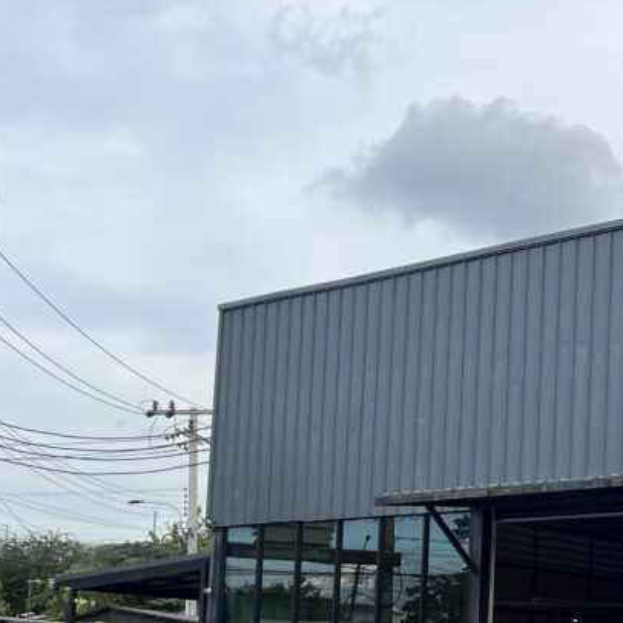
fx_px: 1181
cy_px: 574
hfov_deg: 25.9
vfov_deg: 28.3
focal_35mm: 58
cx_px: 780
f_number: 1.6
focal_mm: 5.1
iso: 50
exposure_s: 1/668
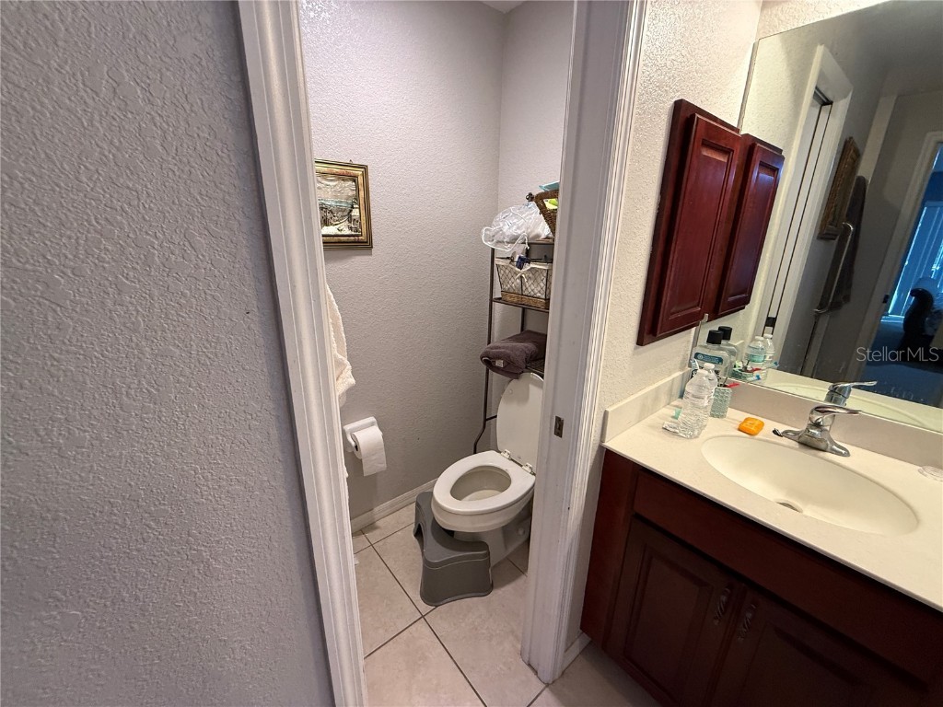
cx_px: 472
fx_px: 381
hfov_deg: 102.1
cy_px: 354
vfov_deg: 85.7
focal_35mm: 14
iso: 320
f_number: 2.2
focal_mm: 2.22
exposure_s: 1/60
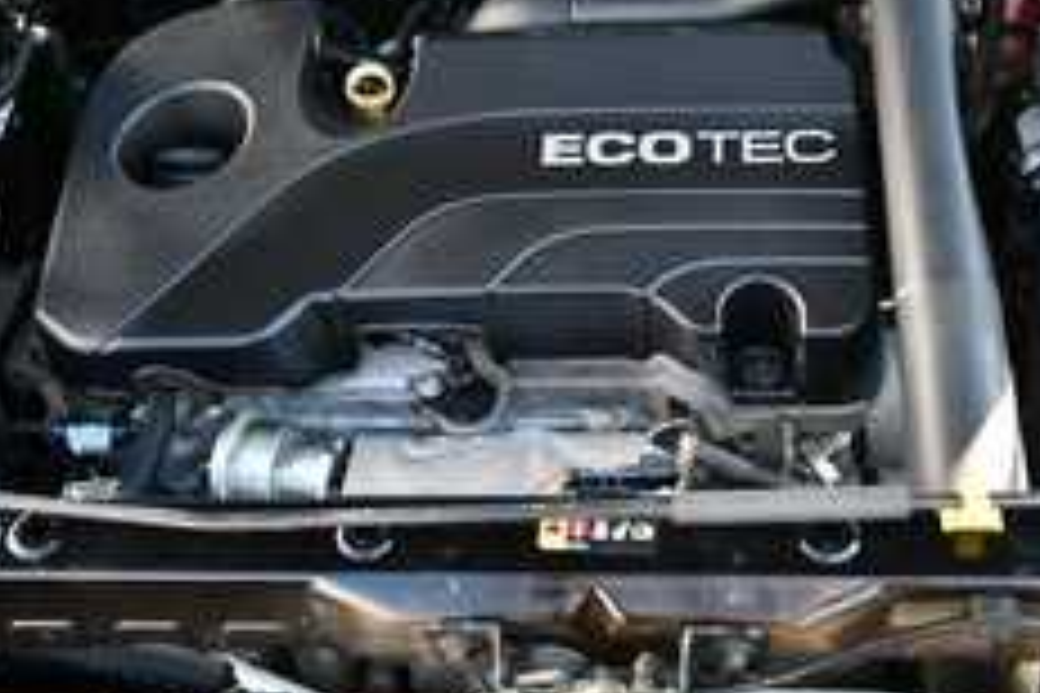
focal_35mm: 52
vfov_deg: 25.9
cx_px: 590
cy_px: 277
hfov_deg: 38.1
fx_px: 1502
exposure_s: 1/160
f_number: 5.6
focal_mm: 20
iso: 800
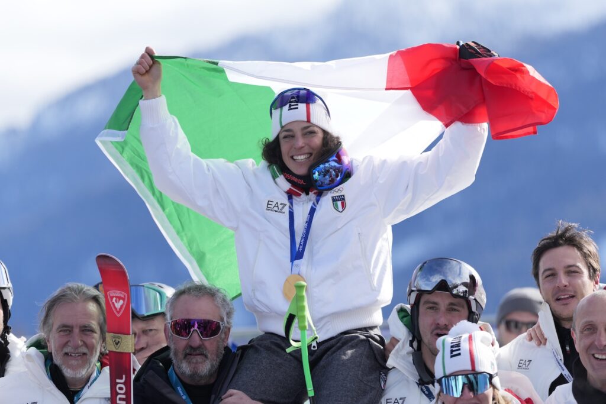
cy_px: 202
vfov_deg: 4.6
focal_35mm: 300
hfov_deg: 6.9
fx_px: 5050
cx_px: 303
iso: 200
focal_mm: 200
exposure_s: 1/3200
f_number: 2.8
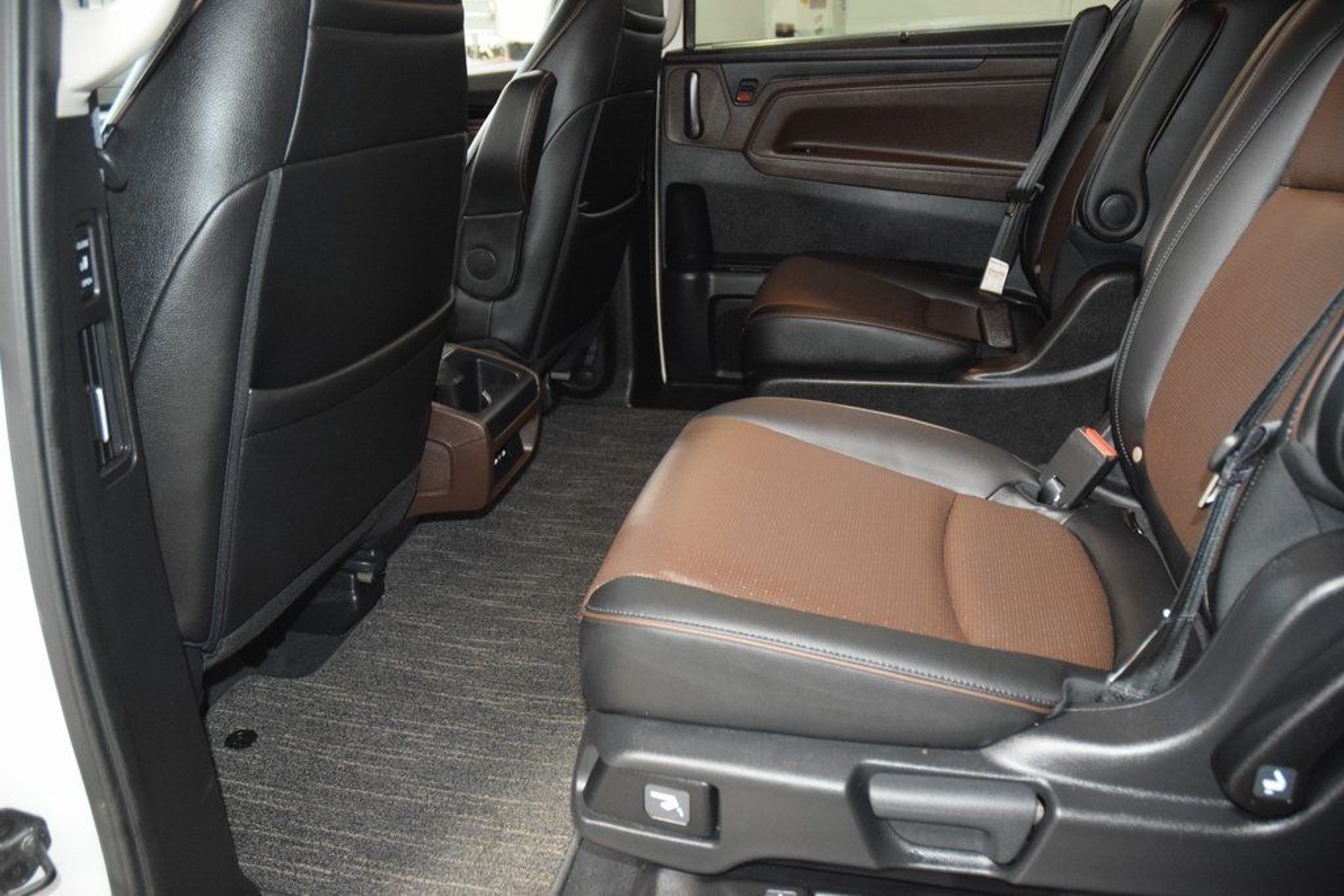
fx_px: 1008
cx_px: 672
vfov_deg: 47.9
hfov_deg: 67.4
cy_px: 448
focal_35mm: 27
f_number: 3.5
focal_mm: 18
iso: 3200
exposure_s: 1/40
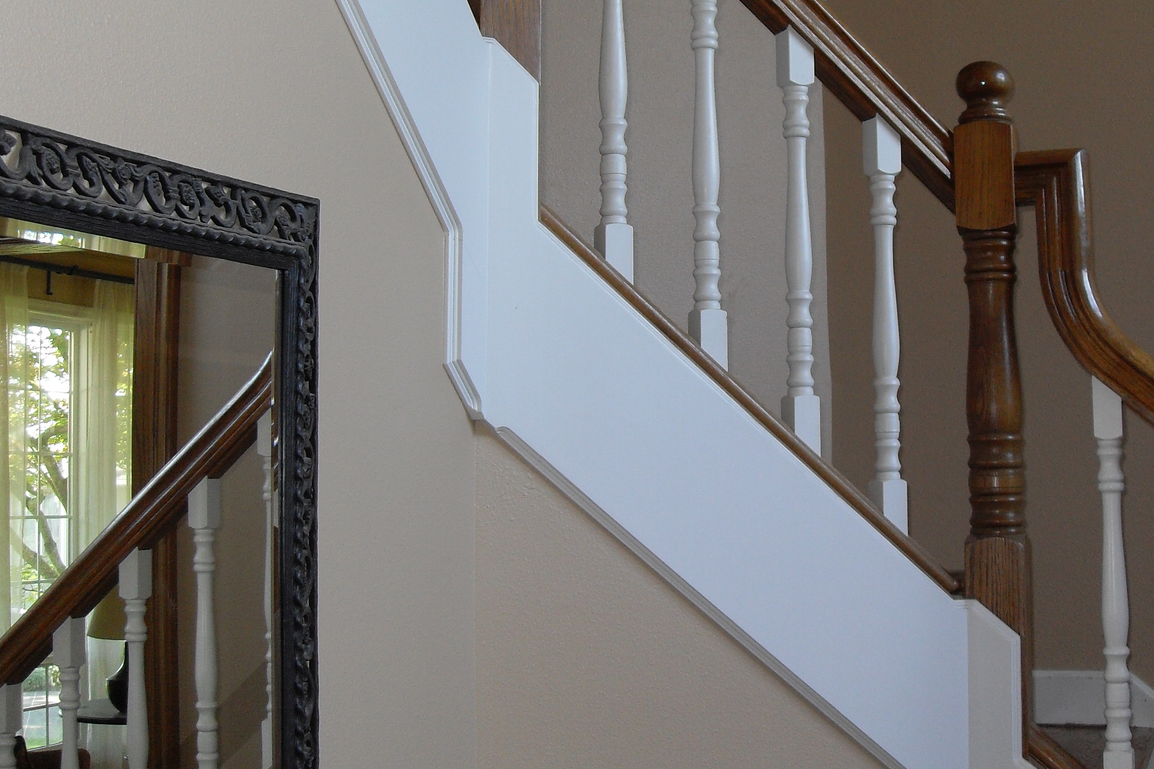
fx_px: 1571
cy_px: 222
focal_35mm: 49
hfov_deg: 40.0
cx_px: 727
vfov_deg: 27.3
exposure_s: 1/45
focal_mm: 6.3
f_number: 2.8
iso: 100
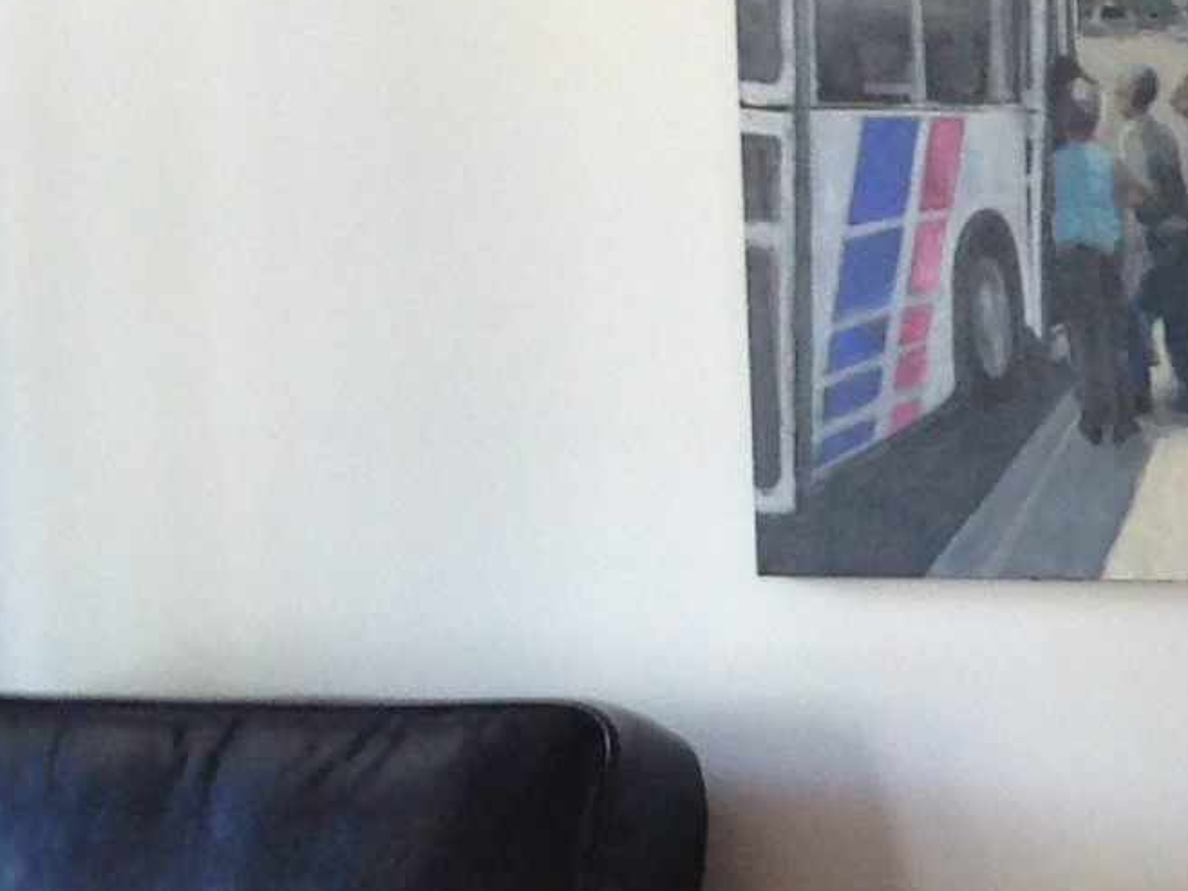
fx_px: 5629
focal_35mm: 164
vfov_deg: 9.1
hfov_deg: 10.9
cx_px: 2416
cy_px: 540
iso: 80
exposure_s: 1/20
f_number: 2.4
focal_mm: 4.12
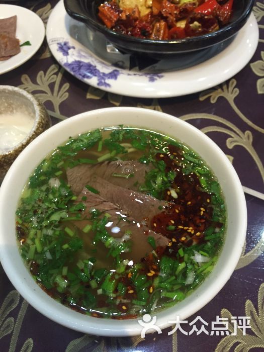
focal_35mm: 29
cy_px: 176
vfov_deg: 61.7
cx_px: 132
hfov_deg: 48.2
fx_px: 295
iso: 80
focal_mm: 4.15
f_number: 2.2
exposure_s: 1/33
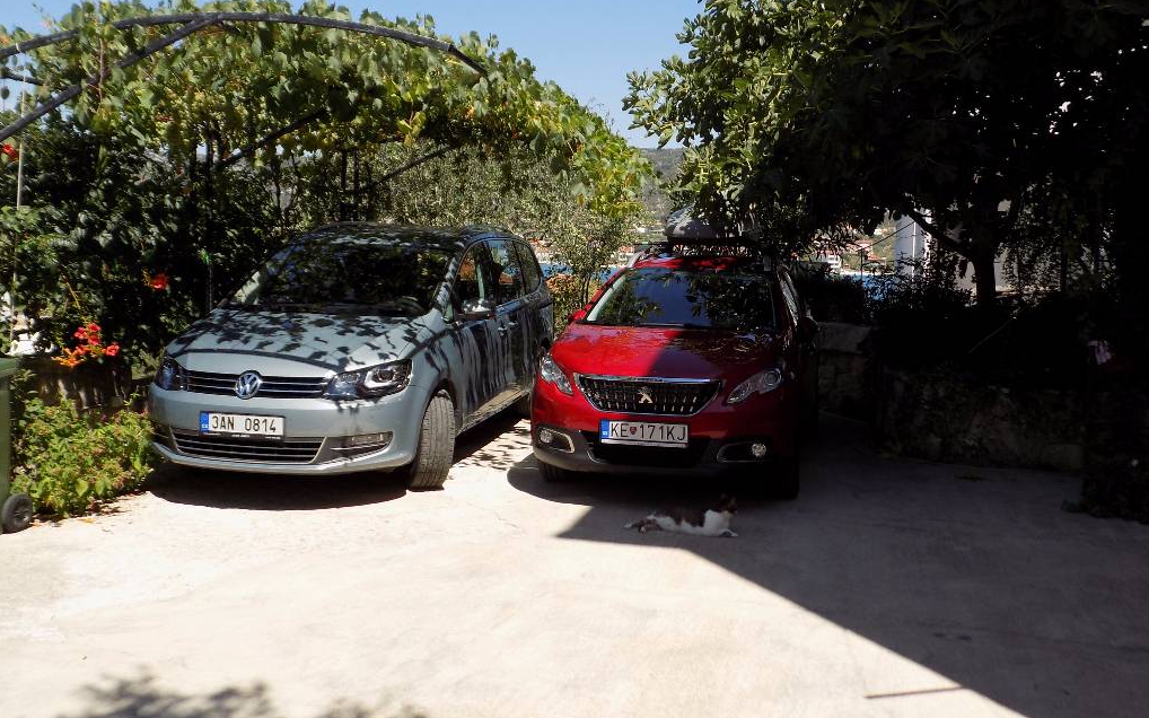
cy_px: 301
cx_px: 574
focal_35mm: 32
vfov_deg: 39.3
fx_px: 1002
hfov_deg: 59.7
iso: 80
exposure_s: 1/800
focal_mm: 5.3
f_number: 3.3
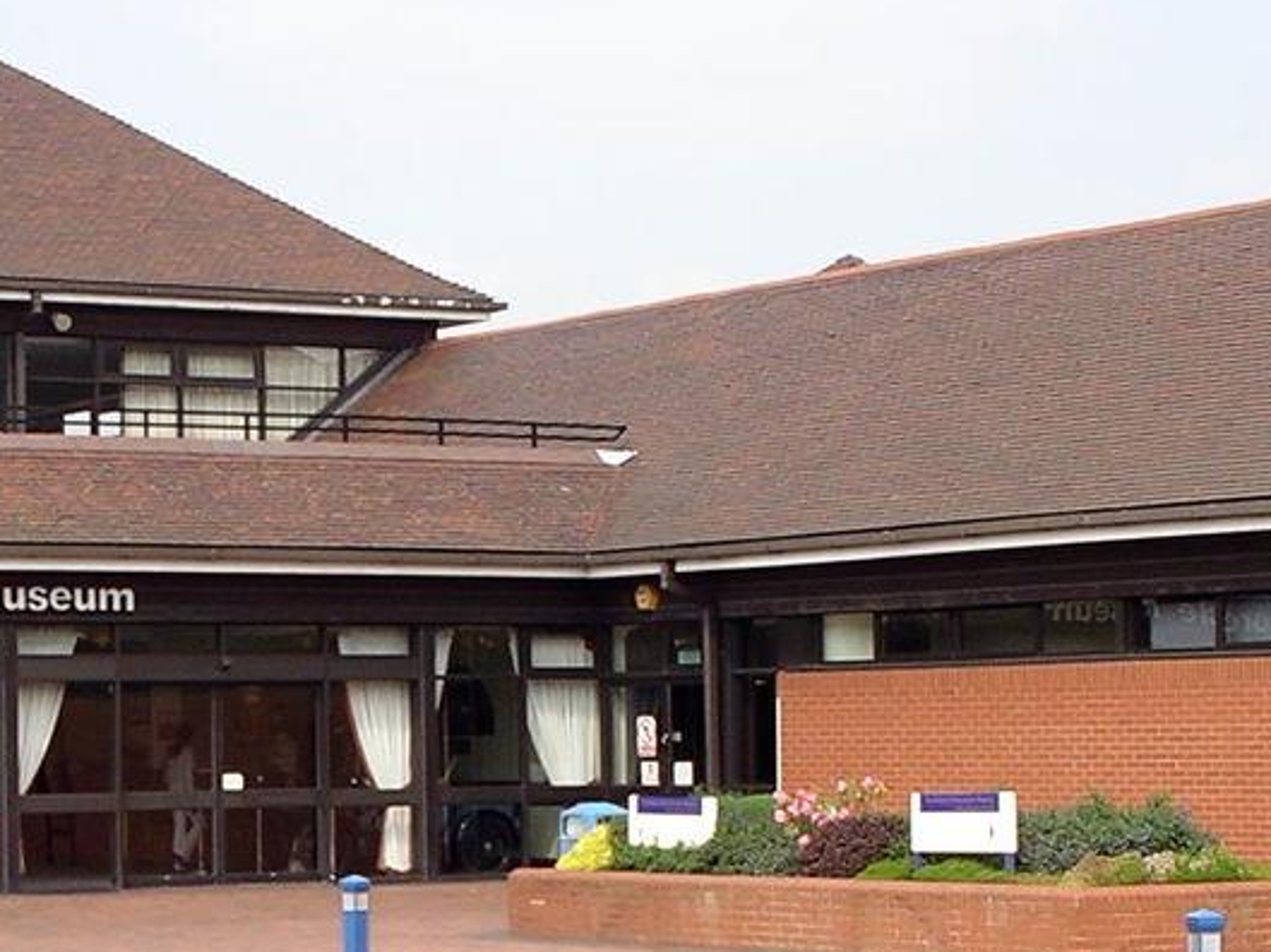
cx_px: 96
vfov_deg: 13.1
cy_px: 813
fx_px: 4110
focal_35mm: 112
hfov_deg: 17.3
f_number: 4.3
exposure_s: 1/341
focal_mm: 7.8
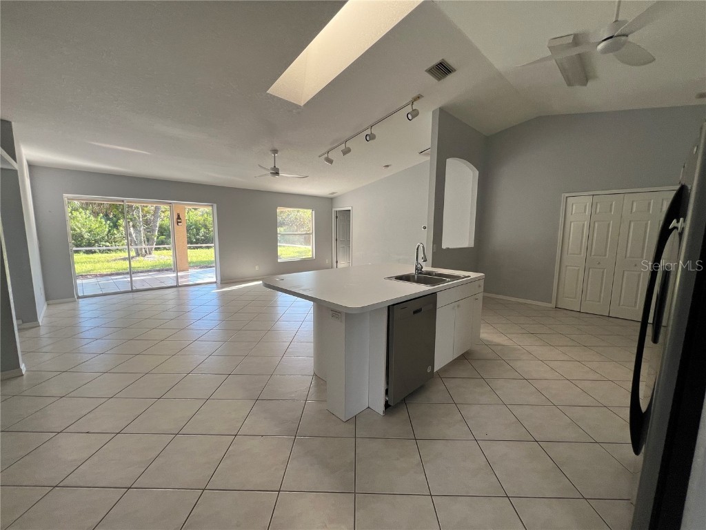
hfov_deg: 106.2
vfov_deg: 89.9
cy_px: 265
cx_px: 353
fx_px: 265
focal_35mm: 13
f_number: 1.8
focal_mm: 1.57
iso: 64
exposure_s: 1/99
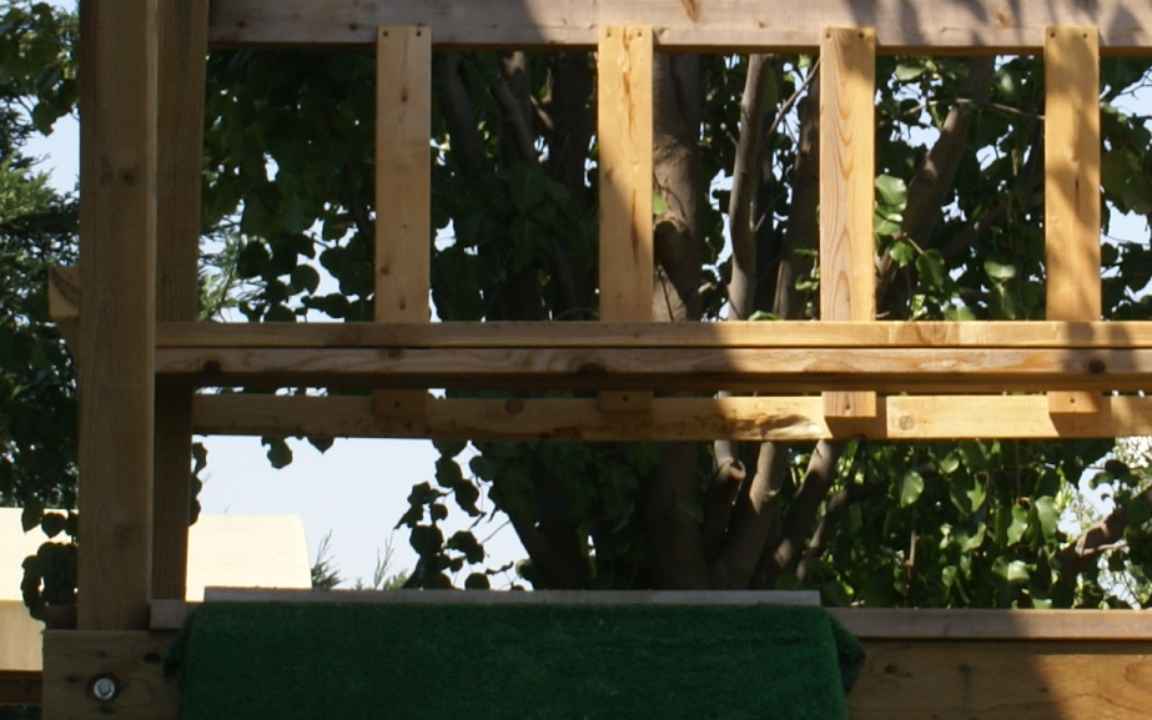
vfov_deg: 6.8
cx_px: 791
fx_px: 6028
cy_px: 156
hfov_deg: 10.9
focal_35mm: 192
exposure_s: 1/100
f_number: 11
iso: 100
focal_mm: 40
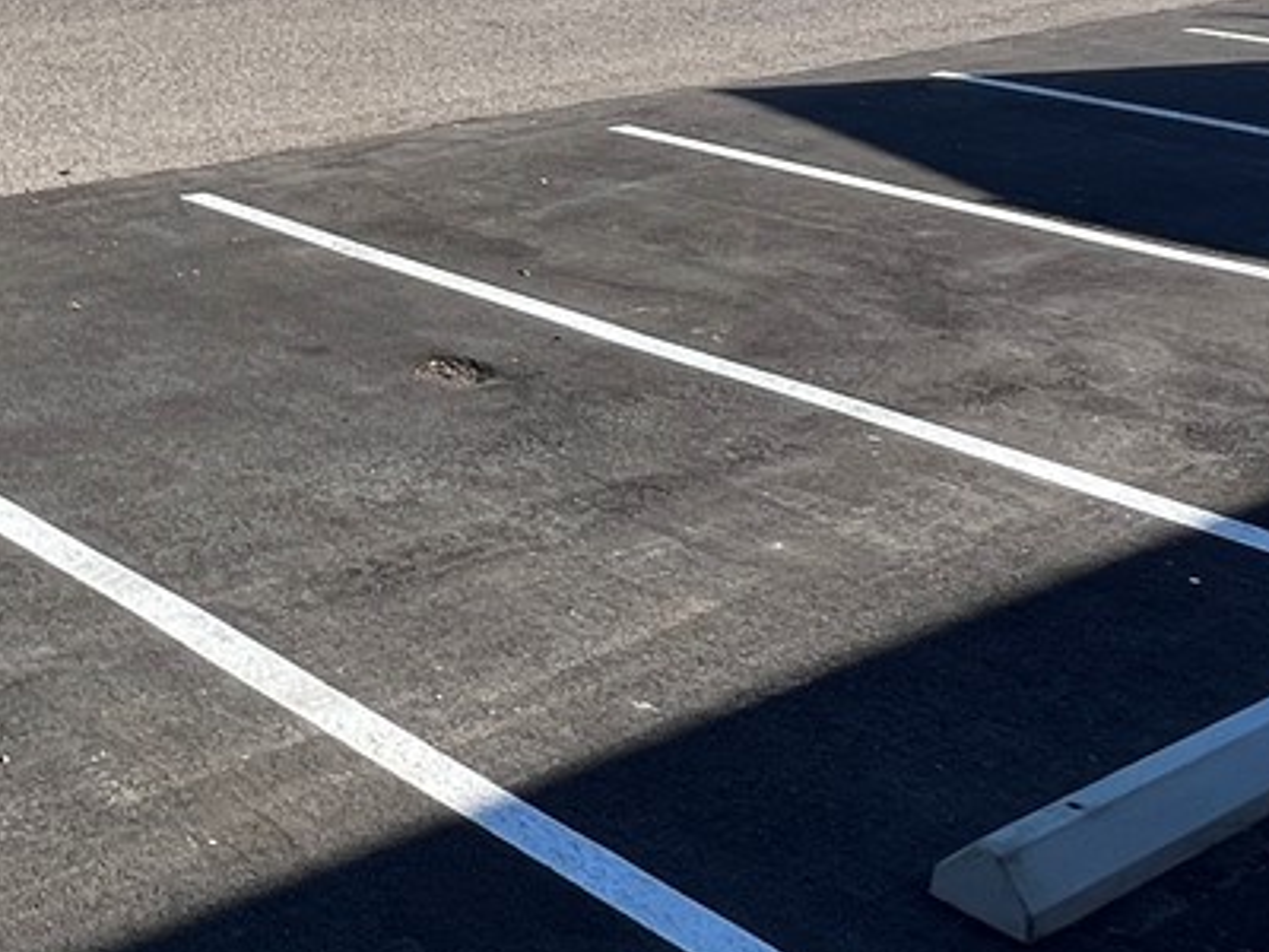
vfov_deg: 25.4
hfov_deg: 31.6
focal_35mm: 52
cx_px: -206
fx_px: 1906
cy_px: -168
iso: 32
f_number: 1.8
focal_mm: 1.57
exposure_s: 1/1468
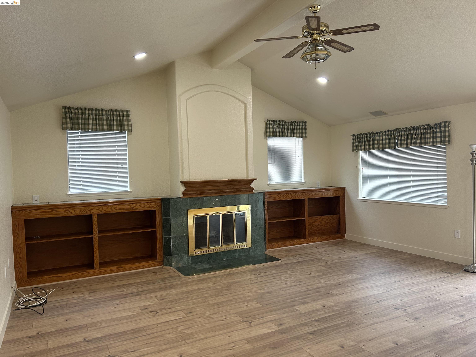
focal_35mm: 26
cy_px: 178
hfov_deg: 67.3
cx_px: 238
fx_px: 358
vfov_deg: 53.1
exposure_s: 1/120
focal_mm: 5.7
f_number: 1.5
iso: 100
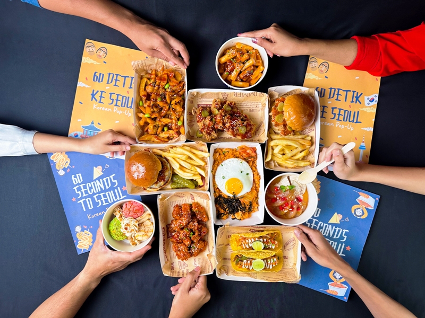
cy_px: 159
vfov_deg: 56.8
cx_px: 212
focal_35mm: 24
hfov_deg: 71.6
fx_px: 295
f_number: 1.8
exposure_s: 1/430
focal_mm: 6.86
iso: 80
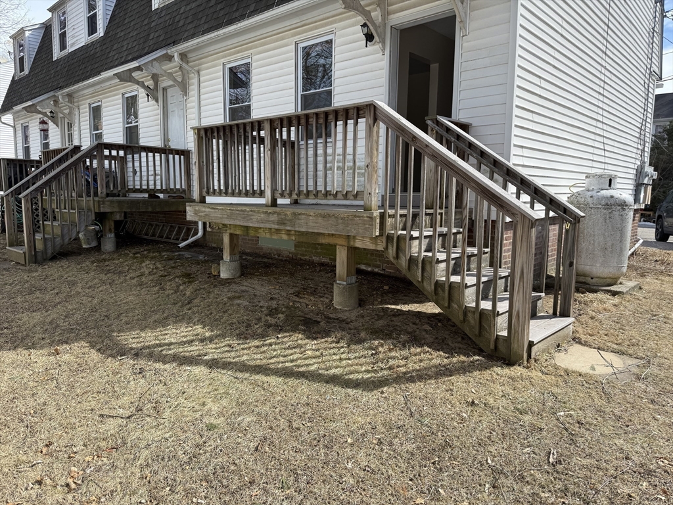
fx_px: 467
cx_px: 336
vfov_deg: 56.8
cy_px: 252
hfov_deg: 71.6
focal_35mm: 24
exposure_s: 1/1770
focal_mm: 6.76
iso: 80
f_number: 1.78
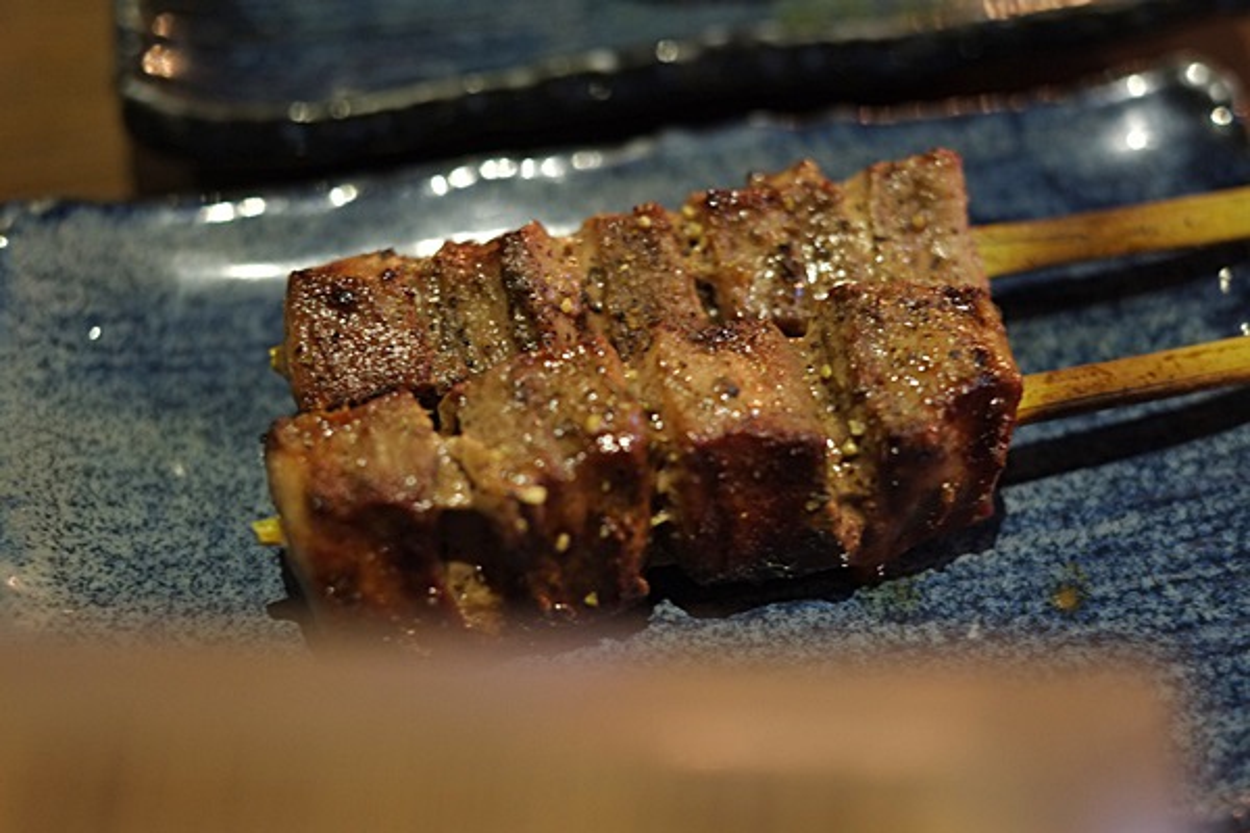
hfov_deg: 37.5
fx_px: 1840
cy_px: 416
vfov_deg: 25.5
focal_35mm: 53
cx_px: 625
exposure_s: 1/7
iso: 1600
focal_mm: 35
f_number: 2.8
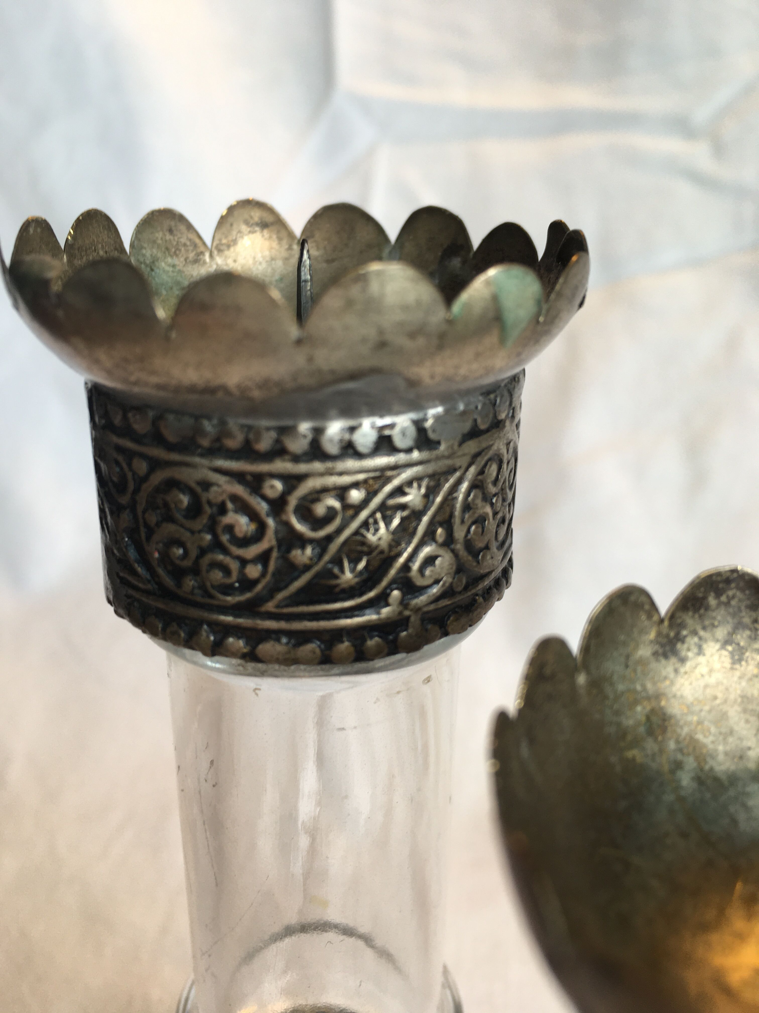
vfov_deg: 61.7
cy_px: 506
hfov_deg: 48.2
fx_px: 848
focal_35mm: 29
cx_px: 380
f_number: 2.2
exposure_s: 1/50
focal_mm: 4.15
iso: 25
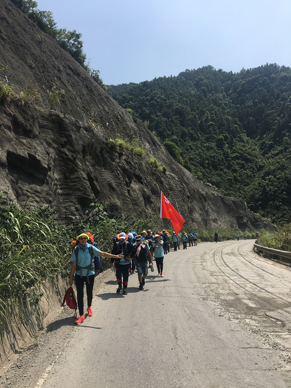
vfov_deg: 61.7
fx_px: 325
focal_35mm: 29
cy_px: 194
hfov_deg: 48.2
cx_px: 146
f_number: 2.2
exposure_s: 1/1789
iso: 25
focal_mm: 4.15
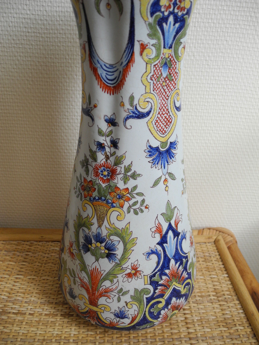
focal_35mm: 28
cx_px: 130
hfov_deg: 49.7
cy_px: 172
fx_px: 279
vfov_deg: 63.4
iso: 179
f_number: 2.8
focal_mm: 6
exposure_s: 1/30
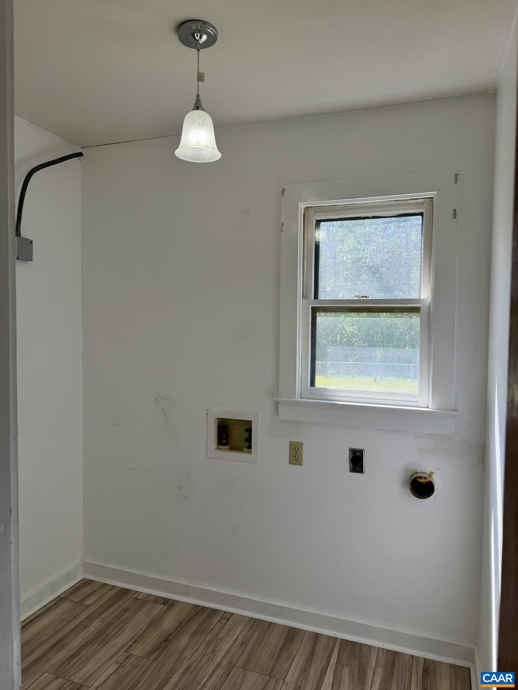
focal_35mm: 24
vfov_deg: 71.6
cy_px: 345
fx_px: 479
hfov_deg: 56.8
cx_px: 259
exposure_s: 1/637
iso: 100
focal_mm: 6.76
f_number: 1.78
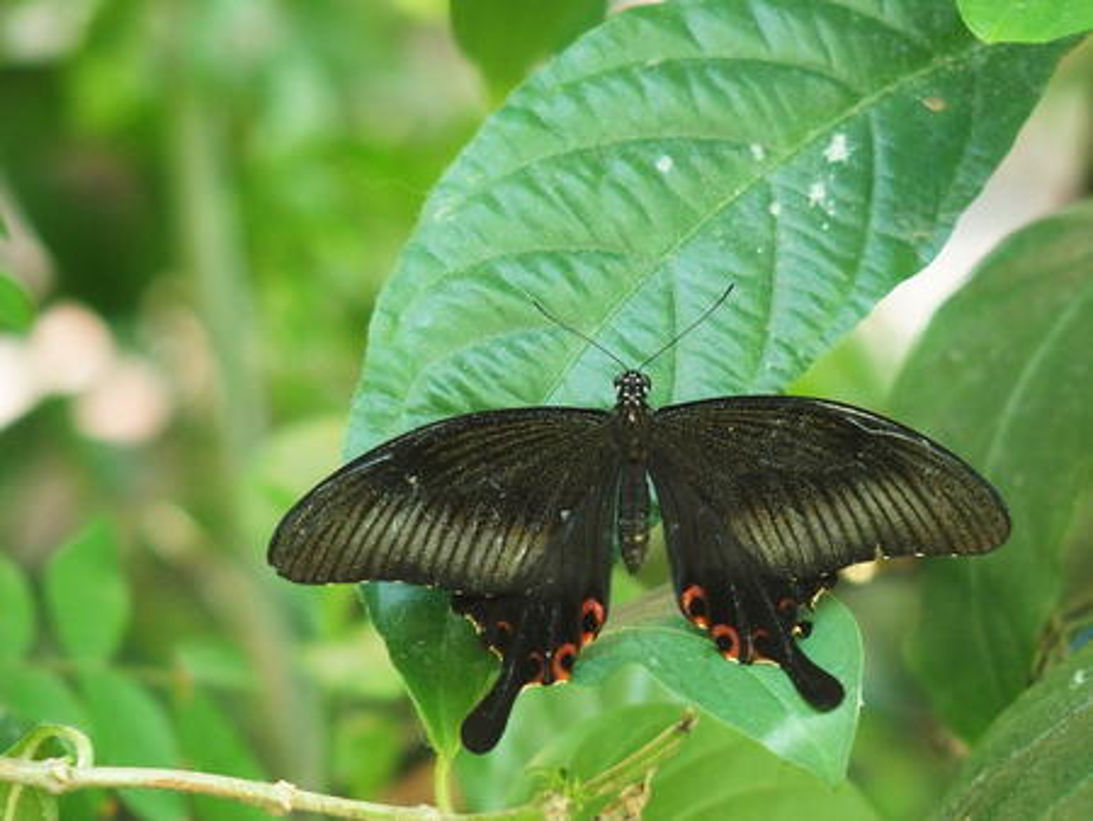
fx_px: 8530
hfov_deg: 7.3
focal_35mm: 270
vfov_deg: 5.5
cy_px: 410
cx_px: 546
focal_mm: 56.7
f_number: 2.8
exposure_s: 1/100
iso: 800
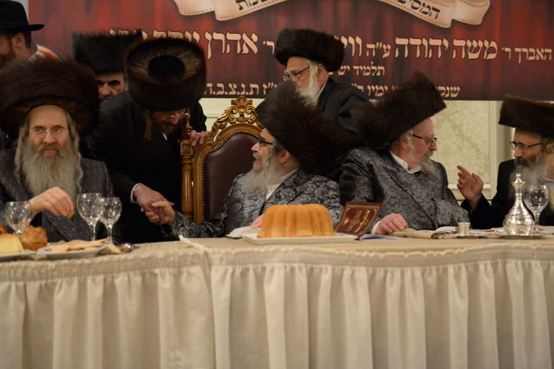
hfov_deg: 38.2
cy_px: 184
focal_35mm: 52
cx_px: 277
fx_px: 800
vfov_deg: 26.0
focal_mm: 52
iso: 2500
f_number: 2.8
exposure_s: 1/100
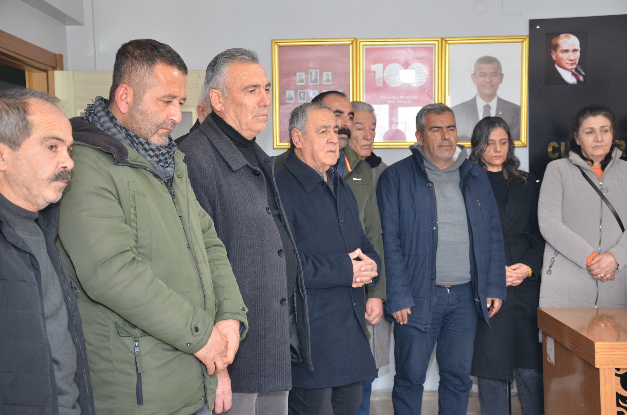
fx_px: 912
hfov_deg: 37.9
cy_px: 208
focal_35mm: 52
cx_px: 314
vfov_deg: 25.6
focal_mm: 35
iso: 500
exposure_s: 1/60
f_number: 4.2
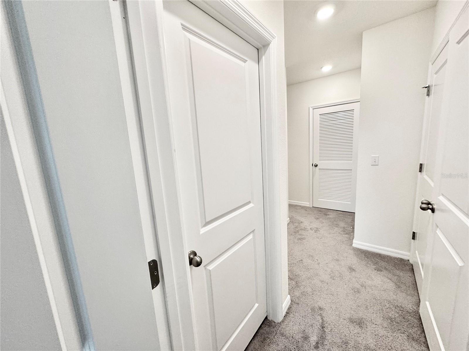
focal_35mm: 14
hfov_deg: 102.1
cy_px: 176
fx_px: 190
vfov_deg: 85.7
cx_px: 234
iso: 160
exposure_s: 1/120
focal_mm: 2.22
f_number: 2.2
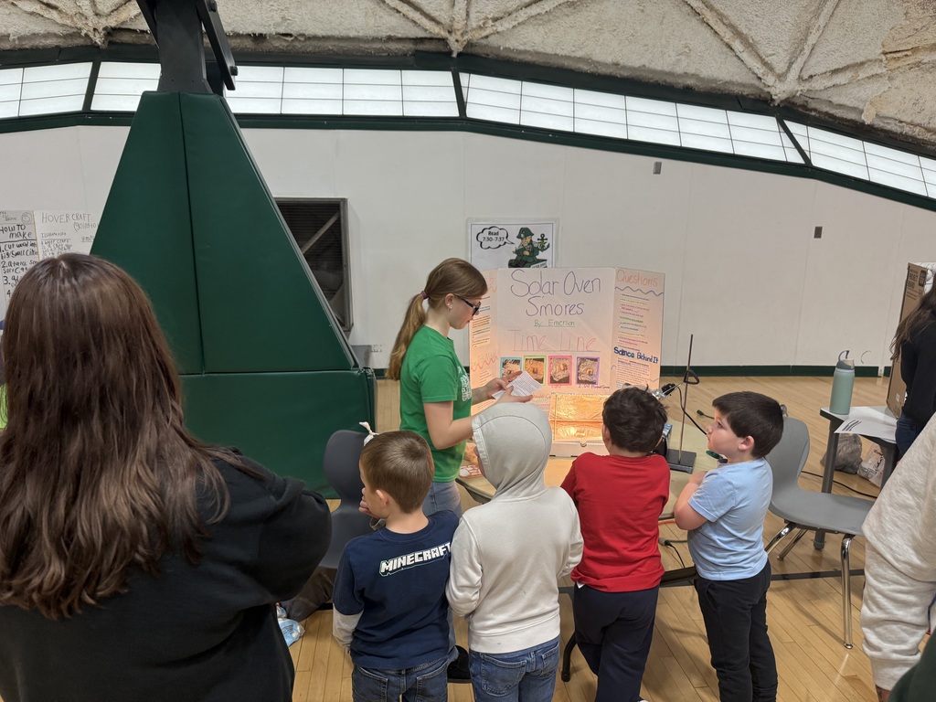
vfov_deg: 56.8
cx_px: 468
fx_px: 649
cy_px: 351
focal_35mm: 24
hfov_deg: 71.6
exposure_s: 1/60
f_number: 1.78
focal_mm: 6.76
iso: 160
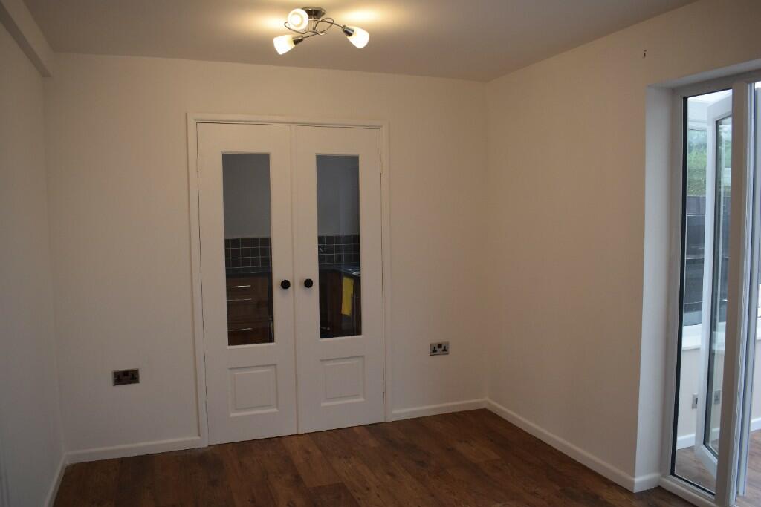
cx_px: 380
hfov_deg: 67.4
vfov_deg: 47.9
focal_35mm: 27
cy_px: 254
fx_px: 571
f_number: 5
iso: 400
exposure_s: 1/100
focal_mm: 18
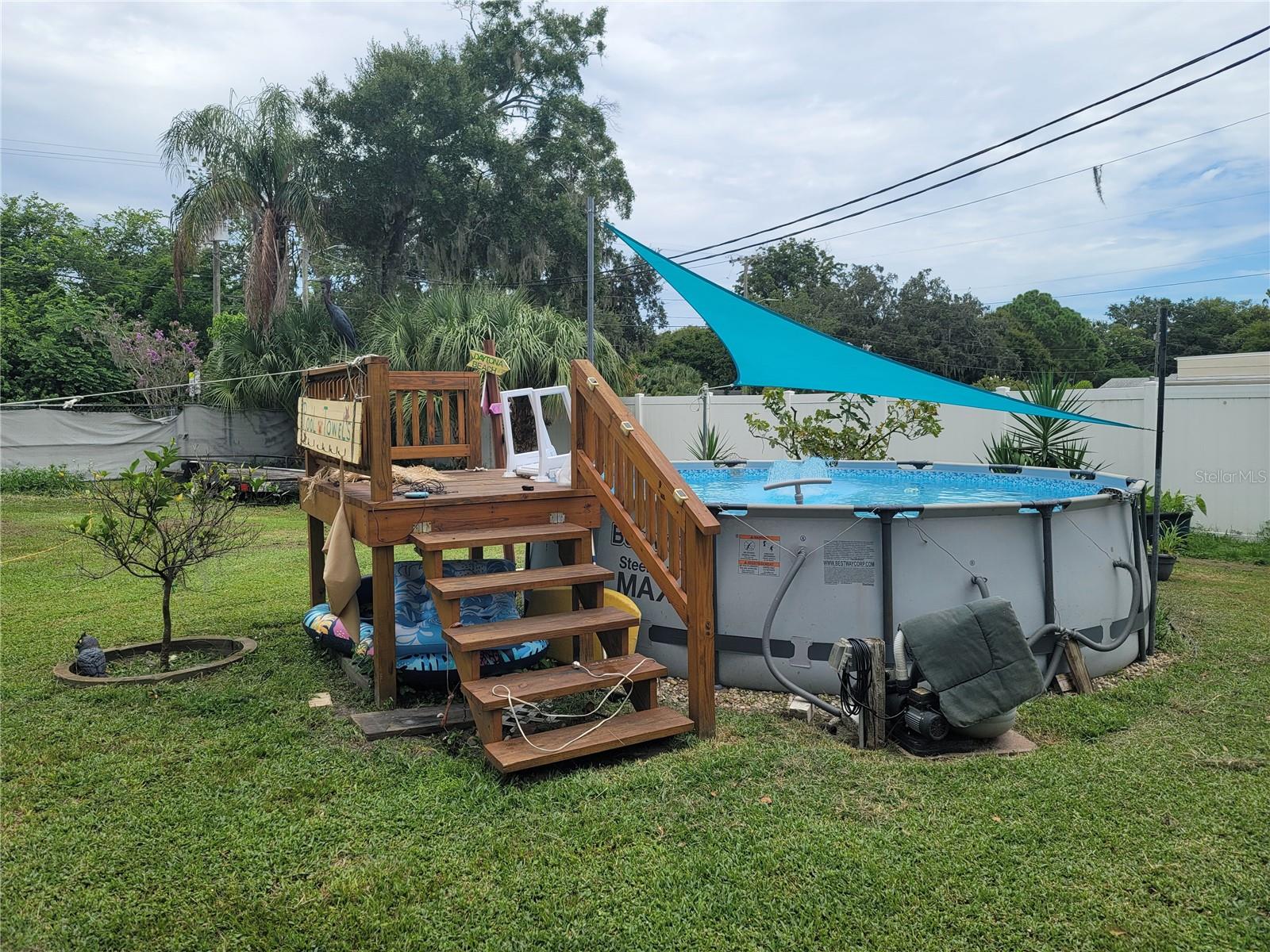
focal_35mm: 25
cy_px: 476
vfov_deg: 54.9
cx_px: 635
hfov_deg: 69.4
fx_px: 917
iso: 20
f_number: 1.8
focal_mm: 7
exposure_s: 1/825
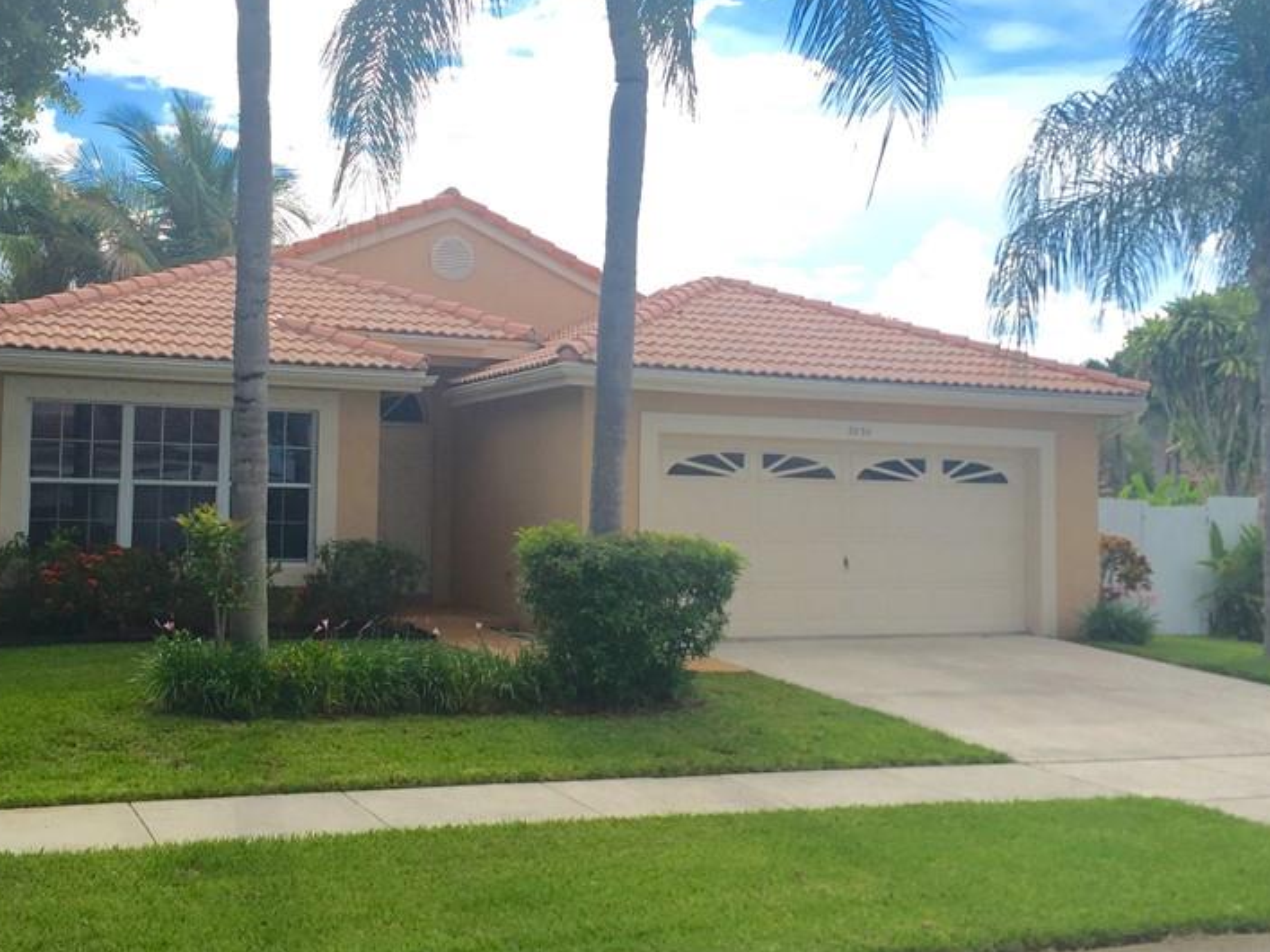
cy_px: 411
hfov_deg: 44.7
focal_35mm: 42
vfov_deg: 34.3
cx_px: 577
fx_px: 1541
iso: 32
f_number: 2.2
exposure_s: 1/1276
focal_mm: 4.15
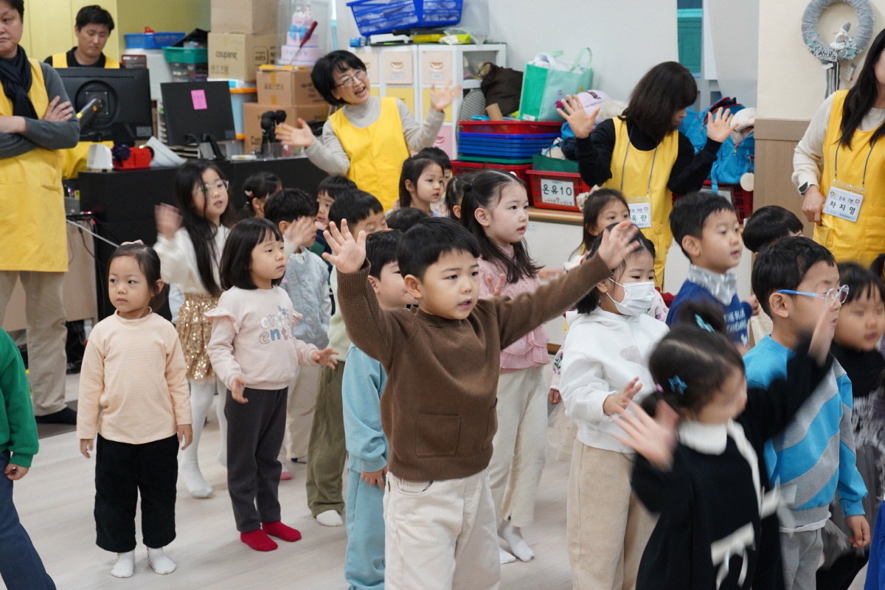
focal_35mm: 60
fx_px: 1475
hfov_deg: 33.4
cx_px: 442
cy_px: 295
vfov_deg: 22.6
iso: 2500
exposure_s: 1/60
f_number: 7.1
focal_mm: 60
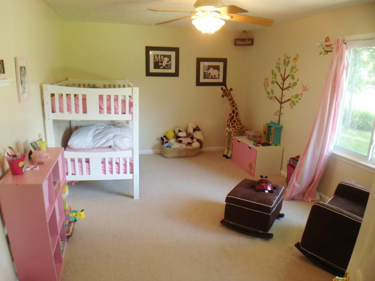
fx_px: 357
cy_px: 140
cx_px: 188
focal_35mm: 33
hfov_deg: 55.4
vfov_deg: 42.9
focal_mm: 4.13
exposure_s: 1/20
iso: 80
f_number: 2.4
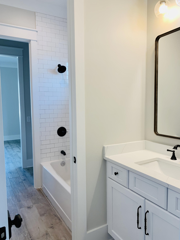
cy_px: 120
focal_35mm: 26
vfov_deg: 67.3
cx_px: 90
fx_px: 180
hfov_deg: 53.1
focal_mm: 4.25
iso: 64
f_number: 1.8
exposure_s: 1/120
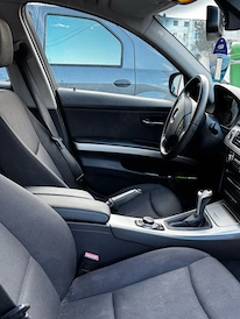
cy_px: 213
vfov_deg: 51.6
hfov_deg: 40.0
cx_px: 170
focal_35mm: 35
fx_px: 323
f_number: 1.78
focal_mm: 6.76
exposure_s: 1/117
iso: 200
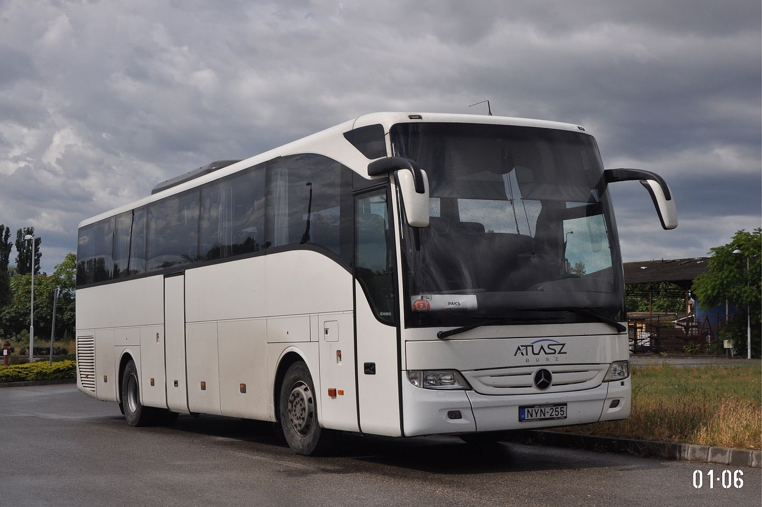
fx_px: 1205
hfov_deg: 35.1
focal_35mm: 57
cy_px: 254
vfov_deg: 23.7
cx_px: 381
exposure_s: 1/2000
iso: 400
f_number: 7.1
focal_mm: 38
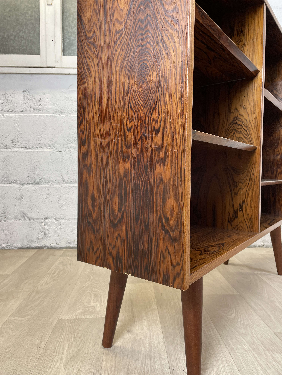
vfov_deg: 67.3
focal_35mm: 26
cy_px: 188
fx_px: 282
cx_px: 141
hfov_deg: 53.1
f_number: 1.6
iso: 125
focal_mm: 4.2
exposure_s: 1/100
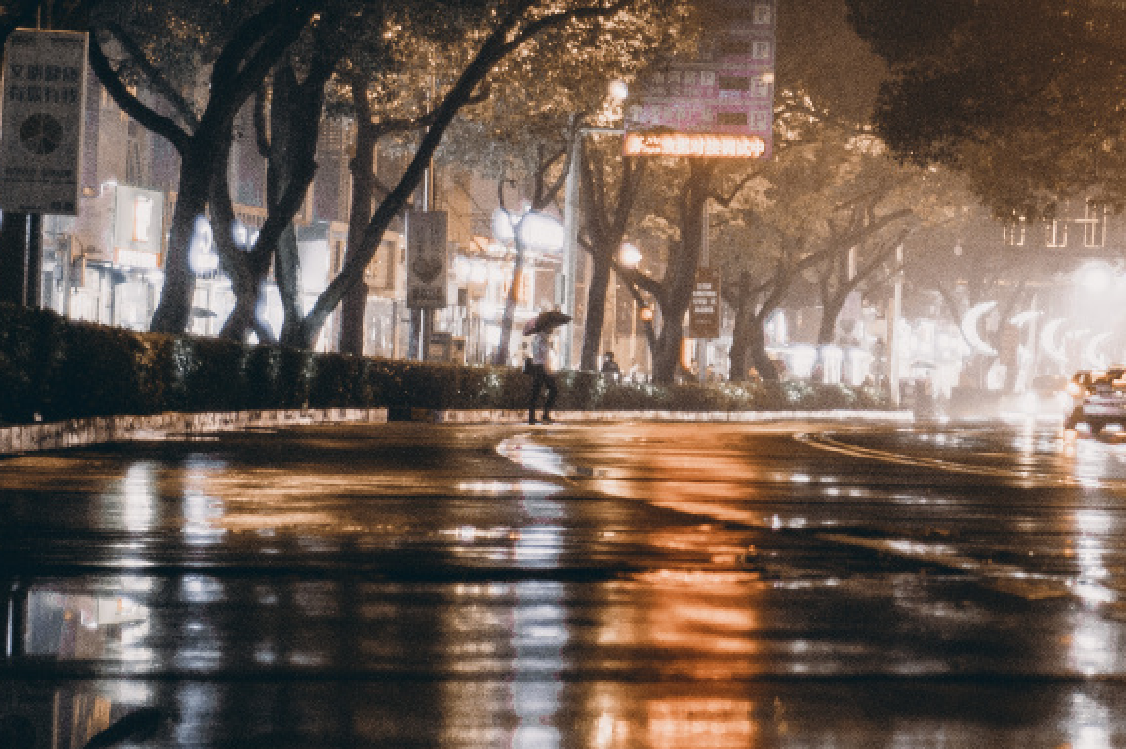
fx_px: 4938
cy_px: 109
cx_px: 1110
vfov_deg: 8.6
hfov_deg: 12.9
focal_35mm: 158
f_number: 1.8
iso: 800
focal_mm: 50
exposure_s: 1/100
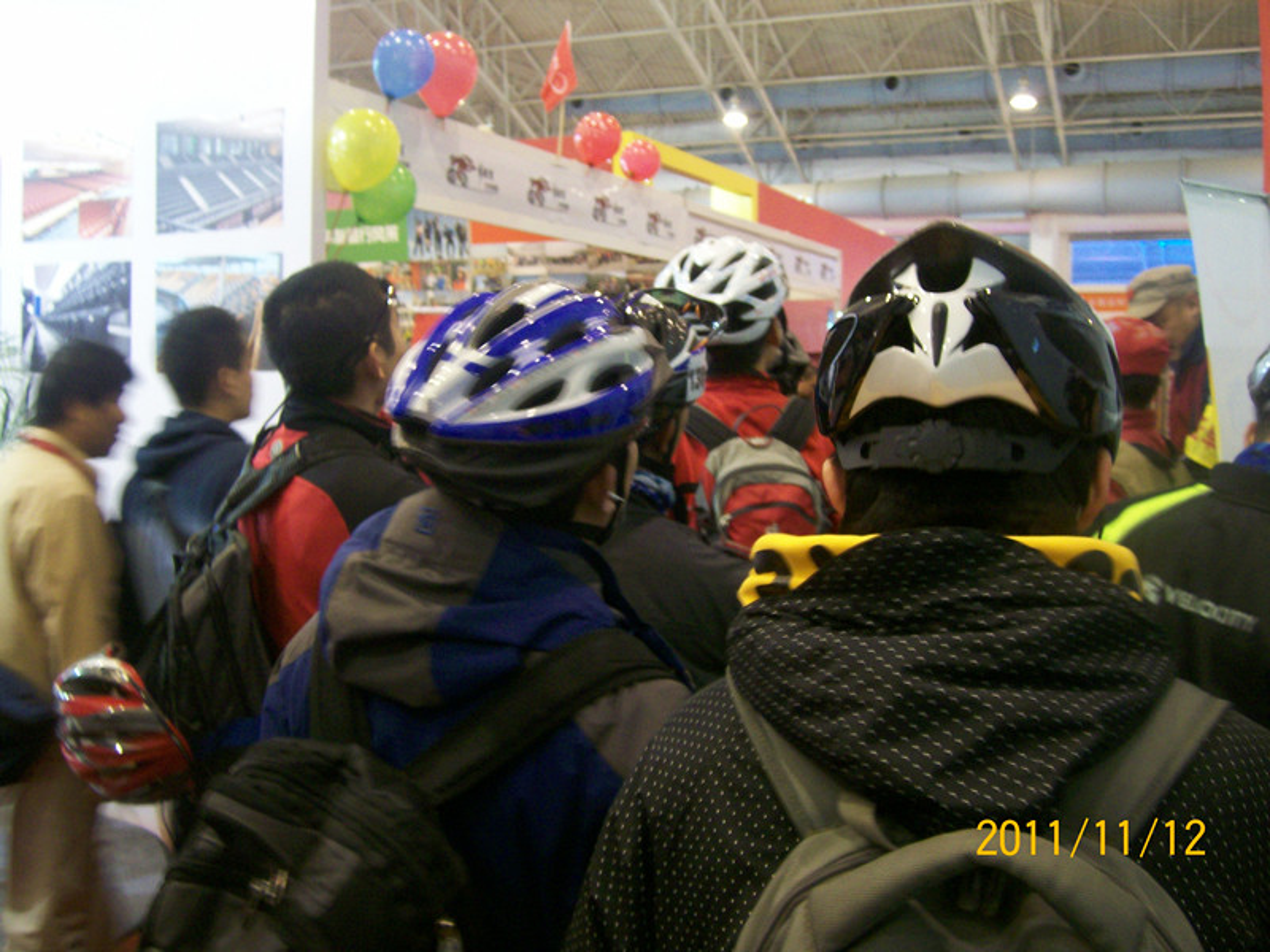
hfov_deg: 52.6
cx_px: 635
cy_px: 476
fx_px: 1284
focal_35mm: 35
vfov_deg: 40.7
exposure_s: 1/8
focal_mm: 5.8
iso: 160
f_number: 2.8
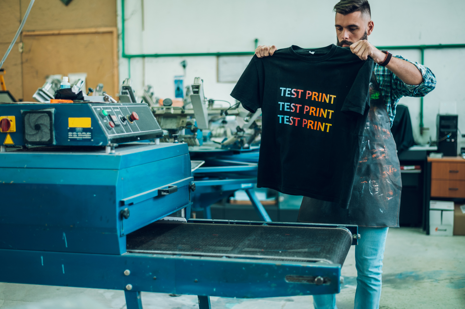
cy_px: 154
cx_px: 232
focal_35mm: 50
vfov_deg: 27.0
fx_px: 645
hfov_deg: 39.6
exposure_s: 1/100
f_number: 1.8
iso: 250
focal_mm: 50
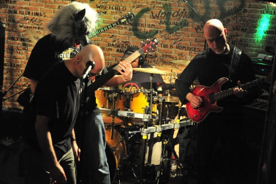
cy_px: 92
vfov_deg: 19.4
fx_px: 536
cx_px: 138
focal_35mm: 70
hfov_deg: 28.9
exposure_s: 1/125
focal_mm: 70
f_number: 4
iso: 6400
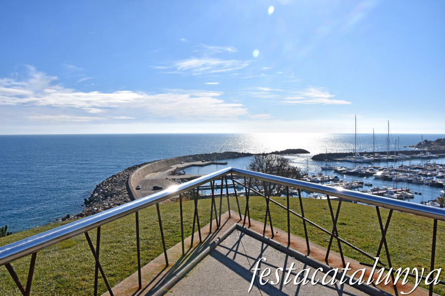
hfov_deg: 67.4
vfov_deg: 47.9
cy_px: 148
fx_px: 334
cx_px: 222
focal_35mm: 27
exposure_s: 1/800
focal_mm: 18
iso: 320
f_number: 14
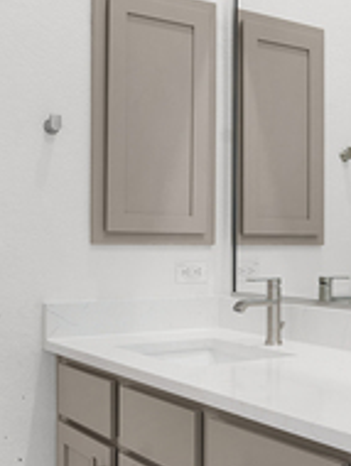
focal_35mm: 55
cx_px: 326
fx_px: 742
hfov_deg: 25.6
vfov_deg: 34.9
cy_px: 237
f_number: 9
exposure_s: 1/4
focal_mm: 17
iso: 100
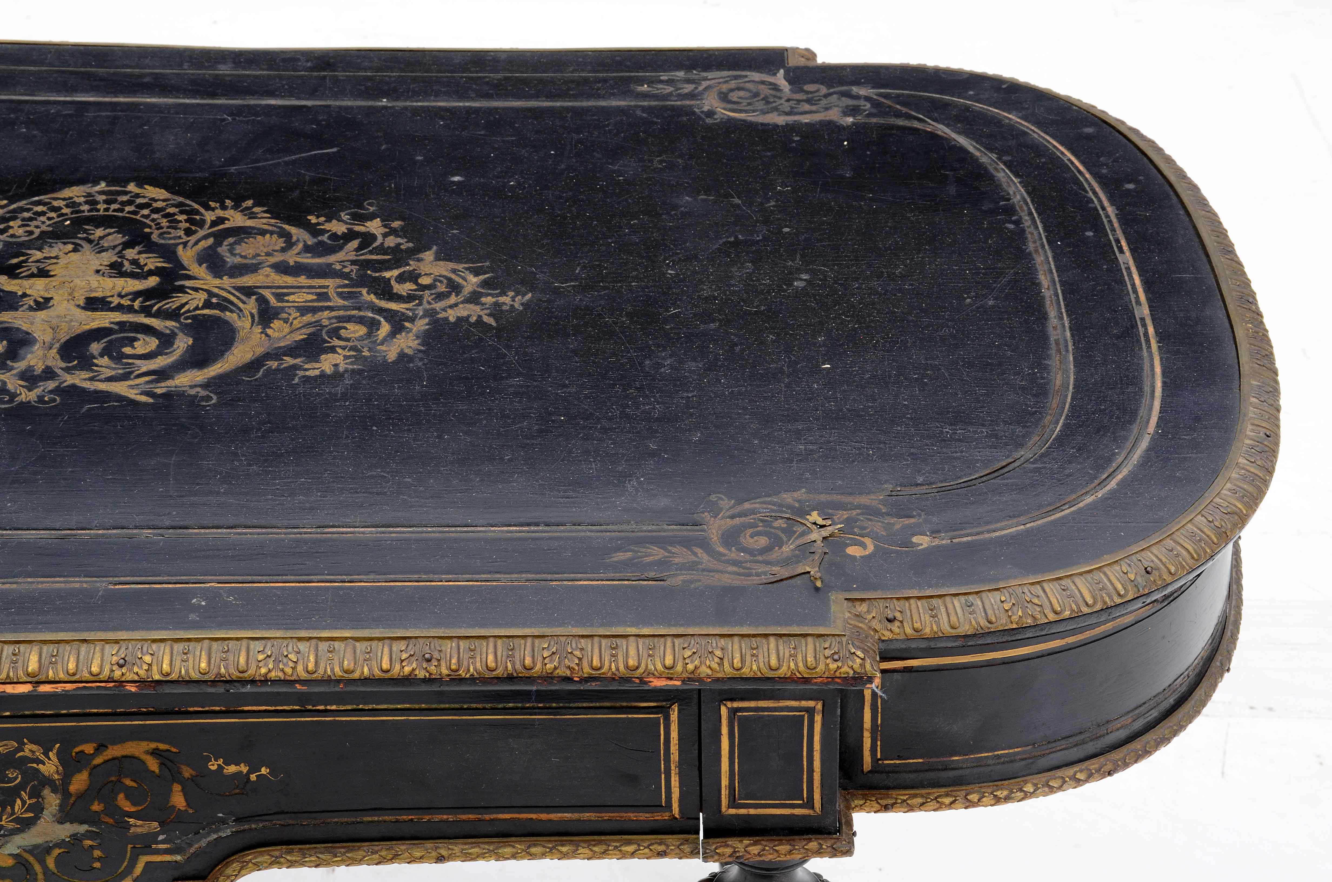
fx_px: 2769
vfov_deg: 18.1
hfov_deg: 27.0
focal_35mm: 75
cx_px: 666
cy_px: 441
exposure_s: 1/80
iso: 400
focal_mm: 50
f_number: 16
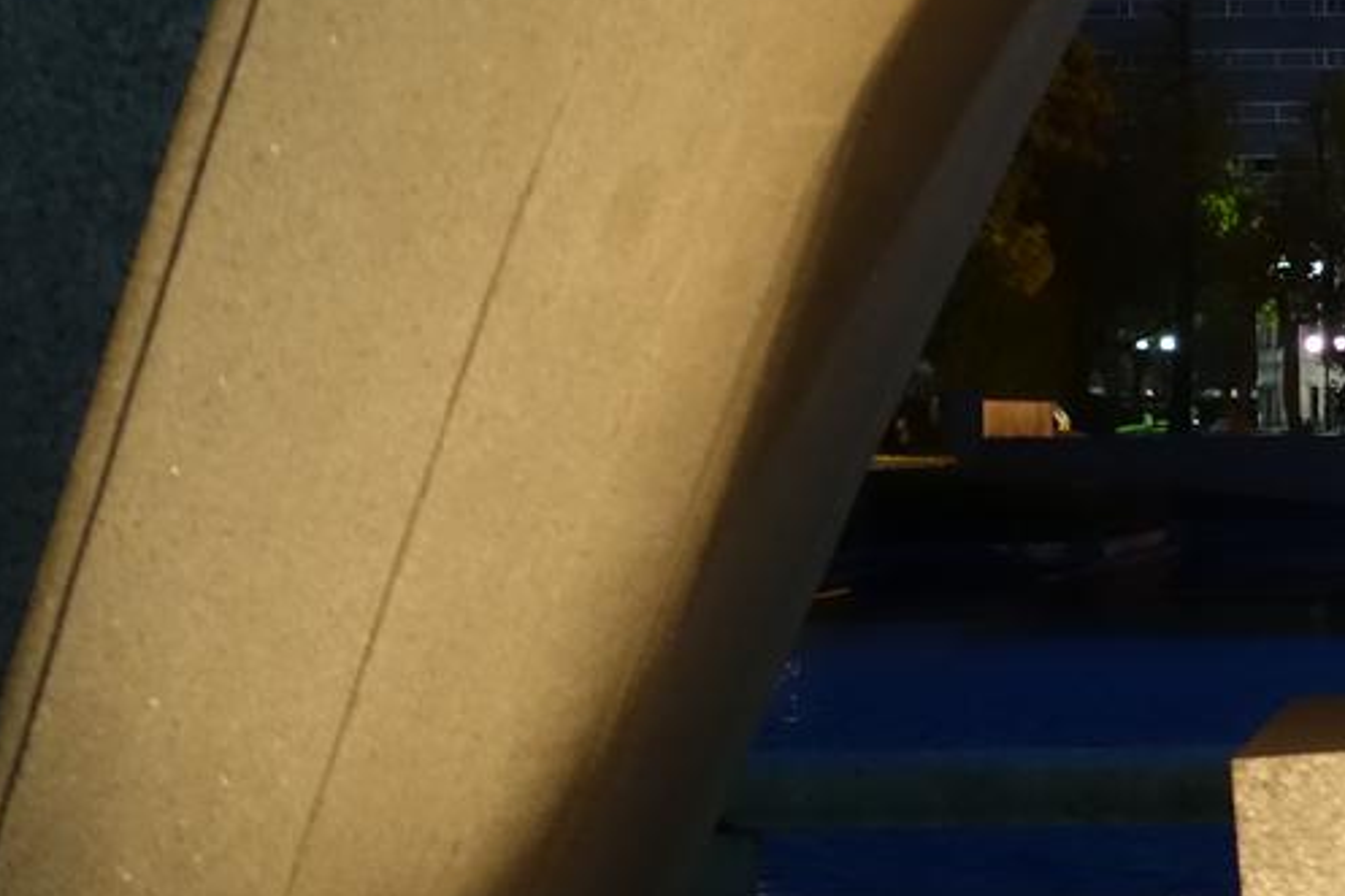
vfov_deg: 8.1
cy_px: 173
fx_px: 6312
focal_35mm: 169
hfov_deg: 11.9
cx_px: 1591
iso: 1250
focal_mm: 25.7
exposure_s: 1/10
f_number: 2.8
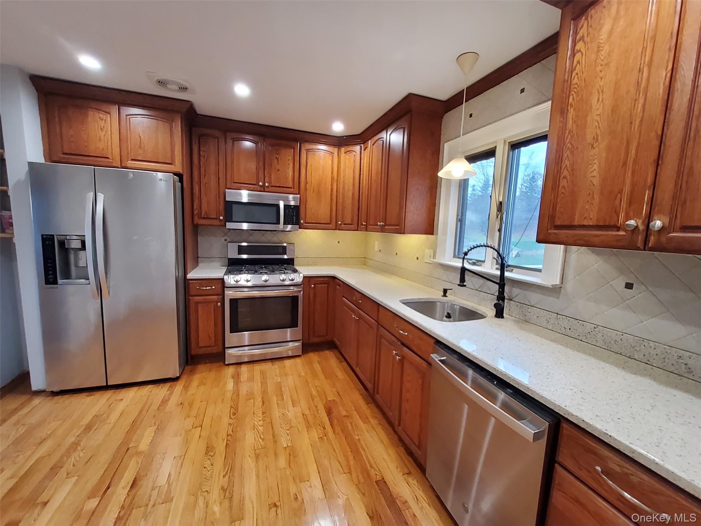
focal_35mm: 13
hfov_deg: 106.2
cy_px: 263
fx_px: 263
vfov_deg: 89.9
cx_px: 350
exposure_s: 1/40
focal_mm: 1.13
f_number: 2.2
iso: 250
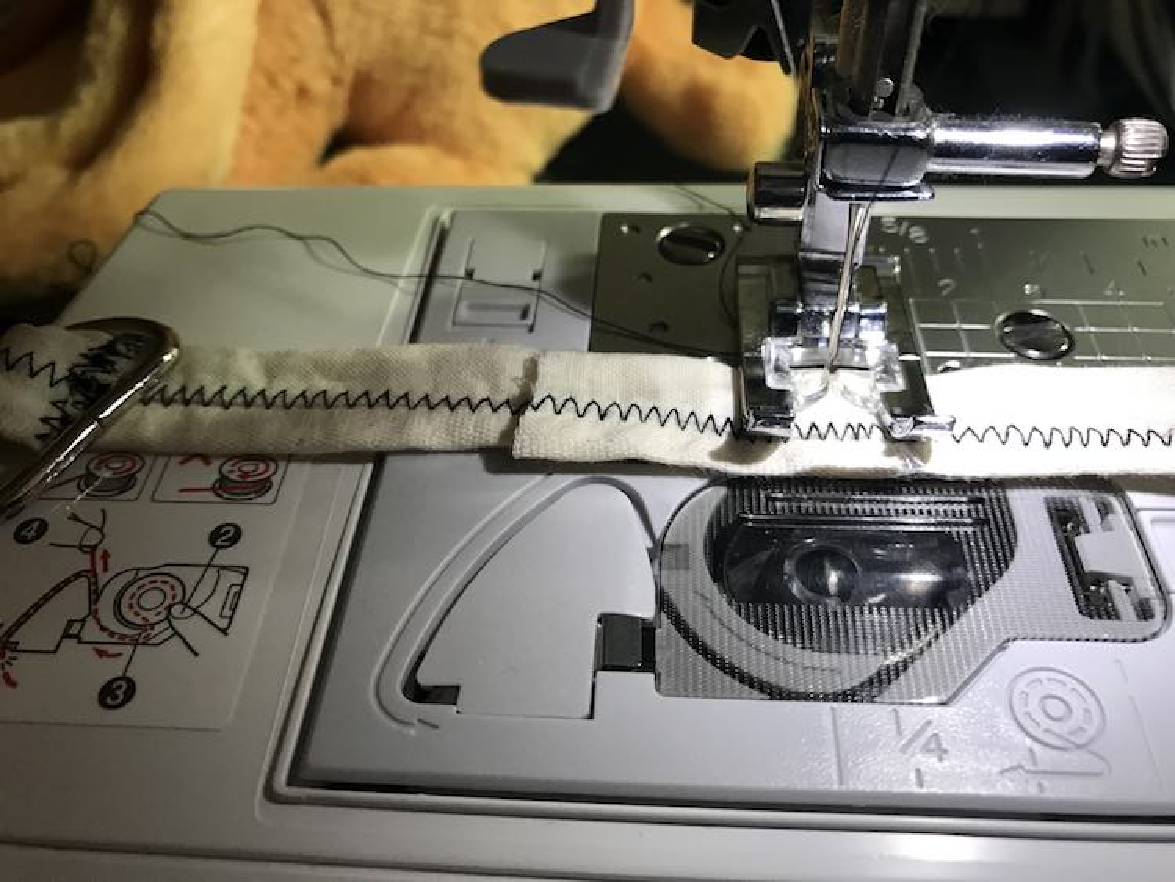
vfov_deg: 49.8
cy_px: 441
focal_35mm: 28
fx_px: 951
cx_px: 588
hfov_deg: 63.4
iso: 40
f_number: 1.8
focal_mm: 3.99
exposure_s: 1/30
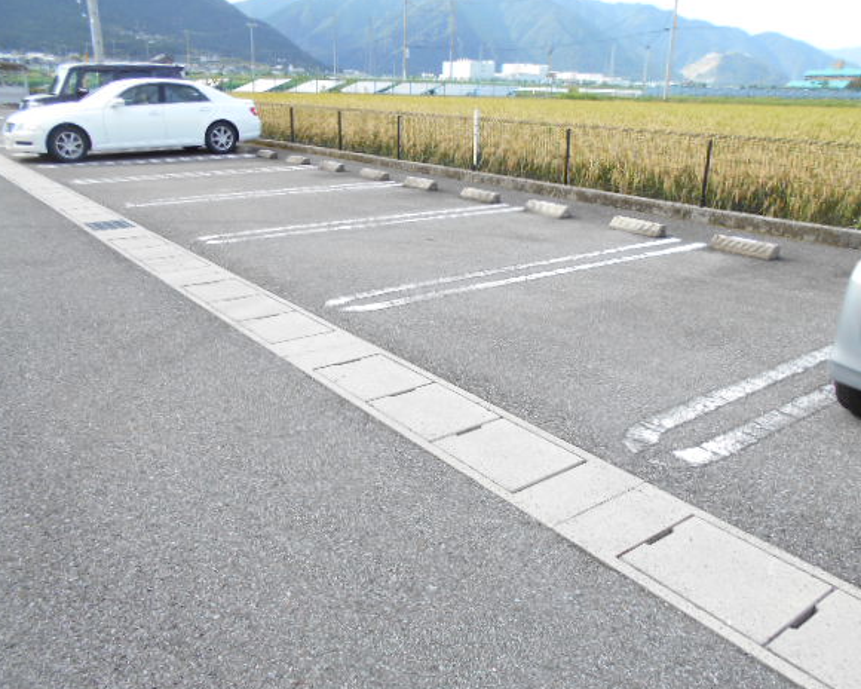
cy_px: 337
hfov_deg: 62.2
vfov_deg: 51.5
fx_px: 714
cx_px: 457
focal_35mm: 28
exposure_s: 1/250
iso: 100
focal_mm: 4.6
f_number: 3.2
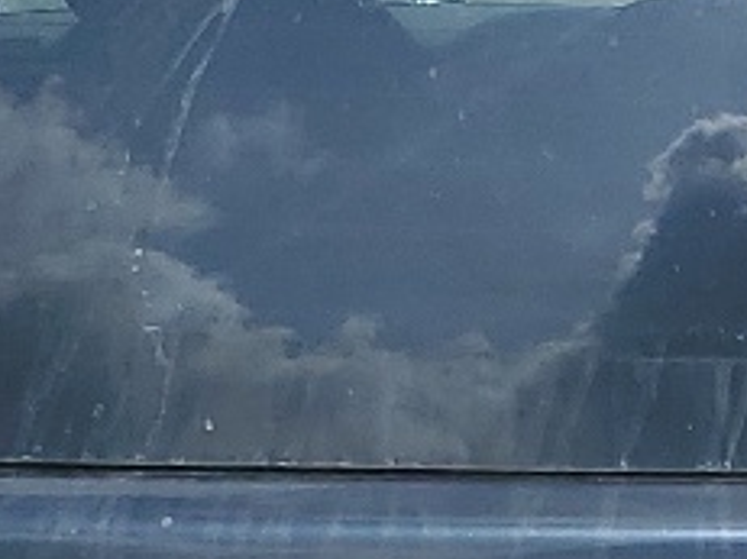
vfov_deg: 8.0
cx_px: 944
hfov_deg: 10.8
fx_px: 3882
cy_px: 931
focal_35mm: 180
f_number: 1.5
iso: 50
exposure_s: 1/5000
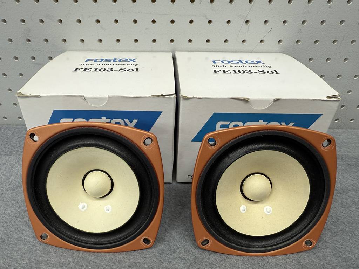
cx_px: 180
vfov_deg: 56.8
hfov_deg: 71.6
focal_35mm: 24
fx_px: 249
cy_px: 134
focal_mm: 2.22
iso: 125
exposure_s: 1/100
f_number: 2.2
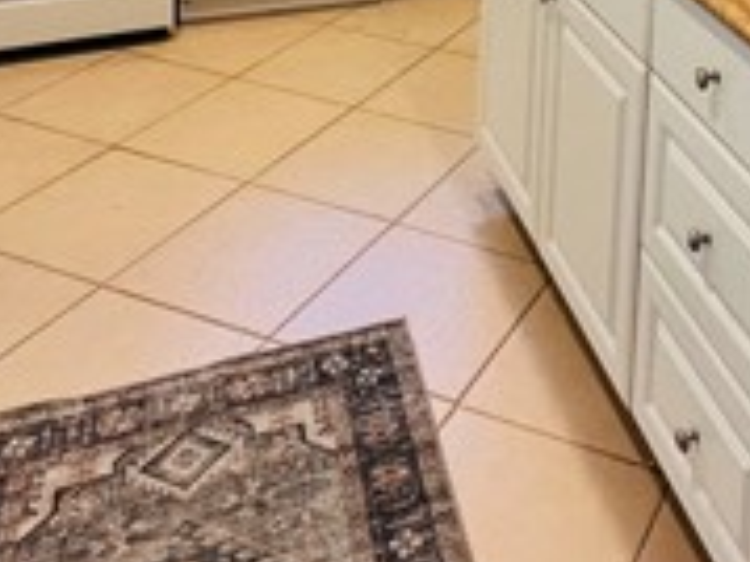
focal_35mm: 50
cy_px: -323
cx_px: 704
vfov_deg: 22.6
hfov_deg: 35.5
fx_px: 1083
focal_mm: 2.22
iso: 200
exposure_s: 1/120
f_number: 2.2
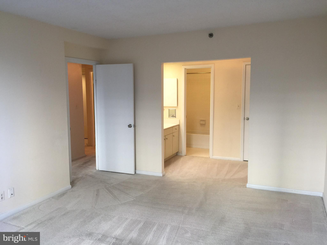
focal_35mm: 29
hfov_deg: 61.7
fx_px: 274
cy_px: 122
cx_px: 164
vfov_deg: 48.2
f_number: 2.2
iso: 40
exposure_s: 1/30
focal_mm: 4.15
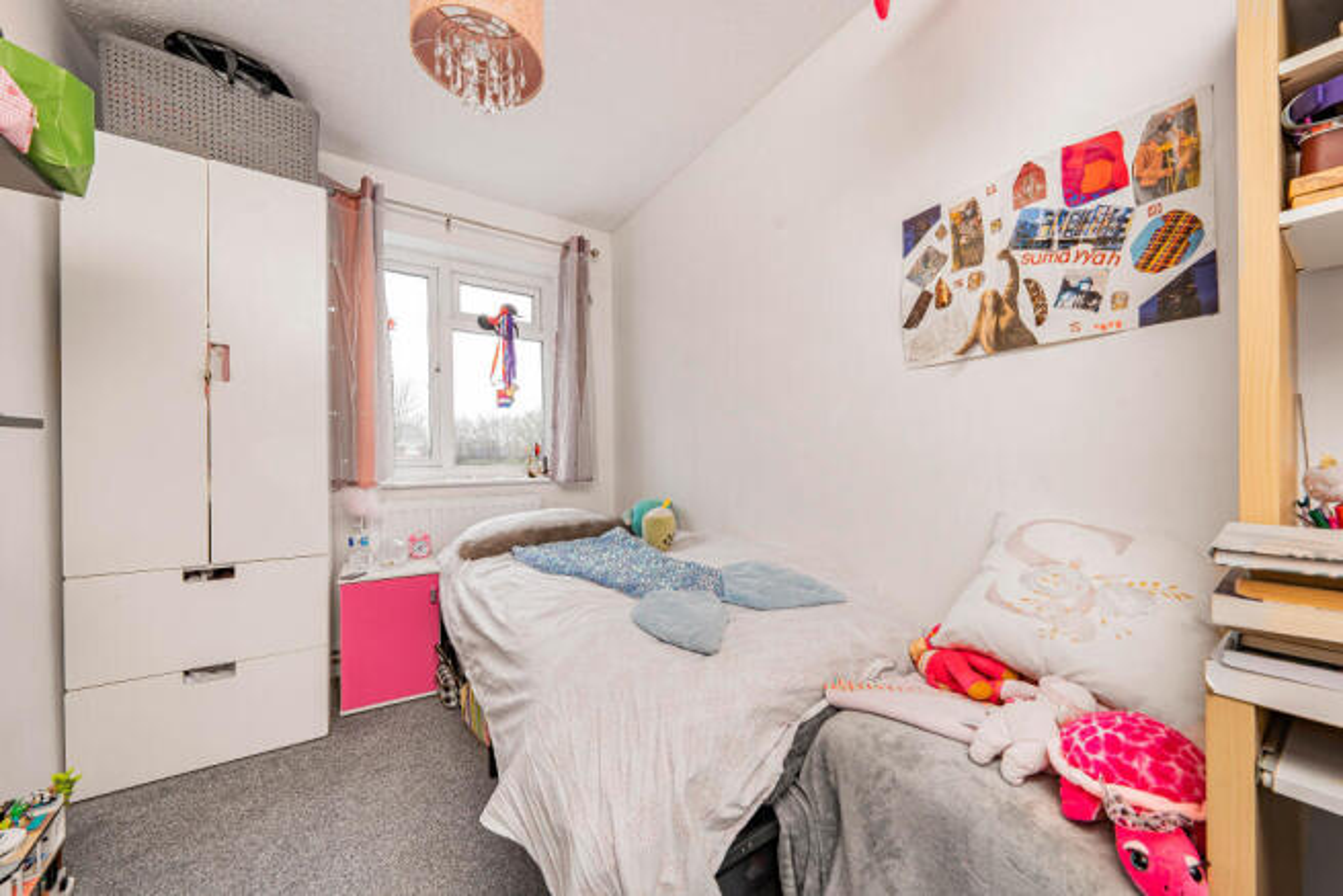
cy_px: 448
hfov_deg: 112.6
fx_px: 448
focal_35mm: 12
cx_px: 672
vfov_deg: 90.0
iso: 320
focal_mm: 12
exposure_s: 1/3
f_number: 9
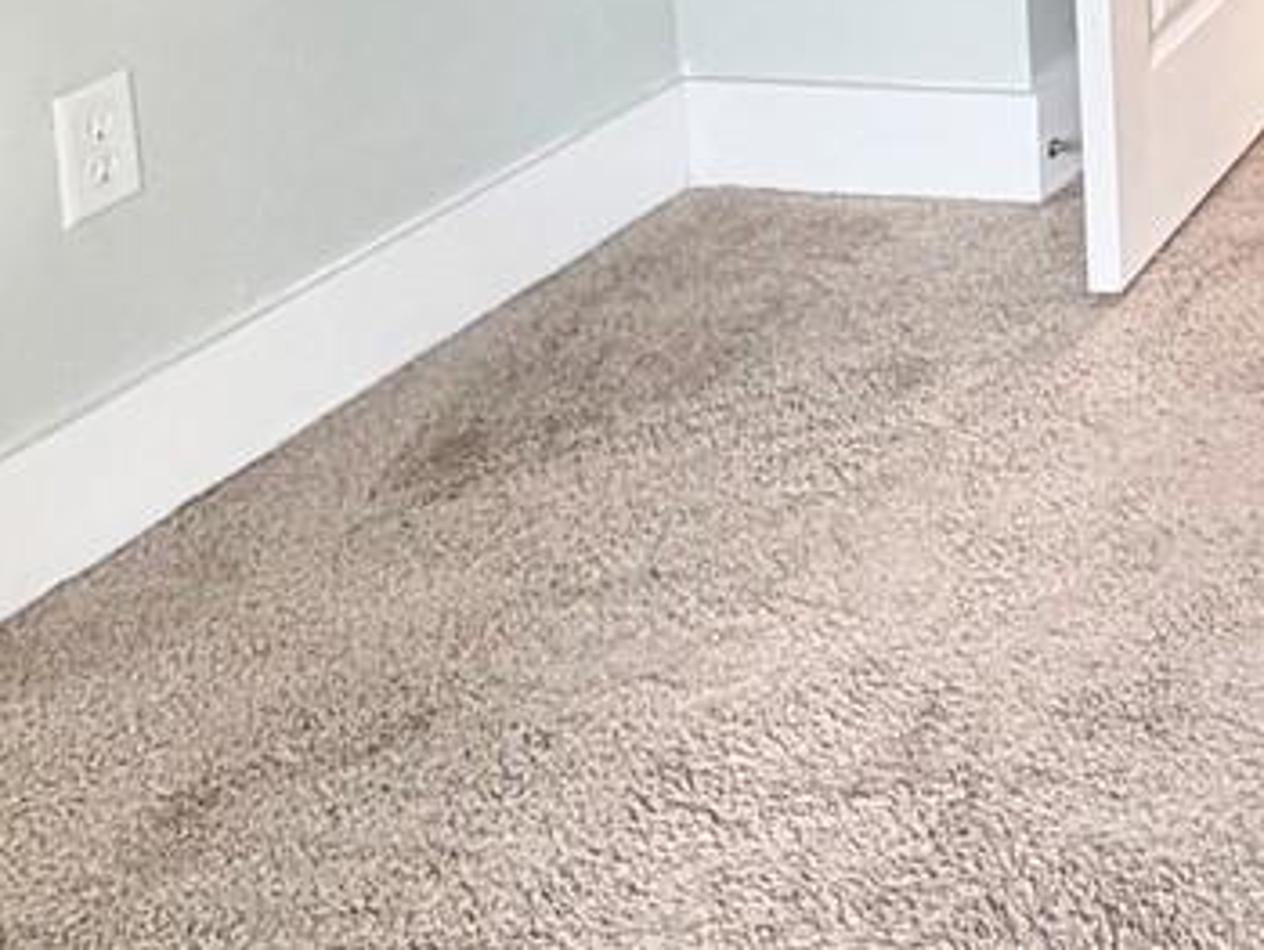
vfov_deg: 19.4
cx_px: 1961
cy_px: -563
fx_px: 2339
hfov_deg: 23.4
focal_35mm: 64
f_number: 2.2
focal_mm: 2.22
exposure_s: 1/60
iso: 200
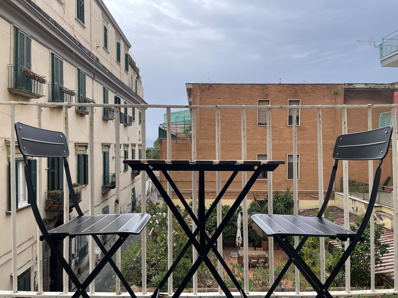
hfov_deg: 69.4
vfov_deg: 54.9
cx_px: 199
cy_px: 149
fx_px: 287
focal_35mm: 25
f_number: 1.6
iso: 32
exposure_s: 1/1420
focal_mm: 5.1
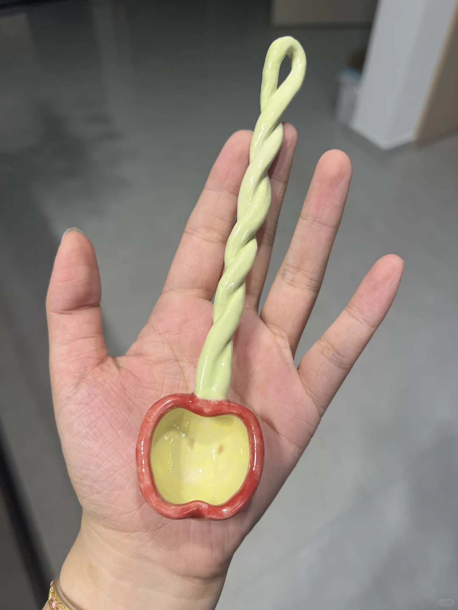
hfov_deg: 53.1
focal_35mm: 26
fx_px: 459
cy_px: 305
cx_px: 229
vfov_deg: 67.3
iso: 125
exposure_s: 1/108
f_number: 1.5
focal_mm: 5.7
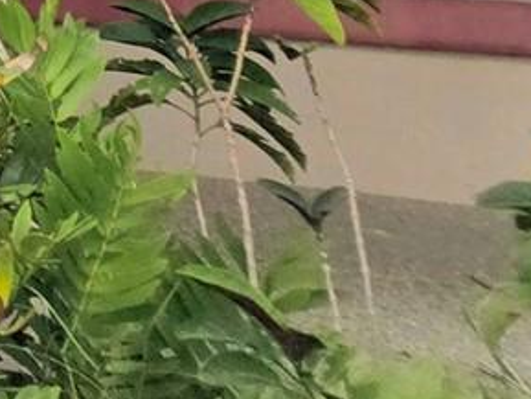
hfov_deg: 12.9
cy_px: -610
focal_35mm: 72
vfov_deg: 13.5
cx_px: -922
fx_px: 1105
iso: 50
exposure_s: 1/2701
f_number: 2.2
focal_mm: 2.2
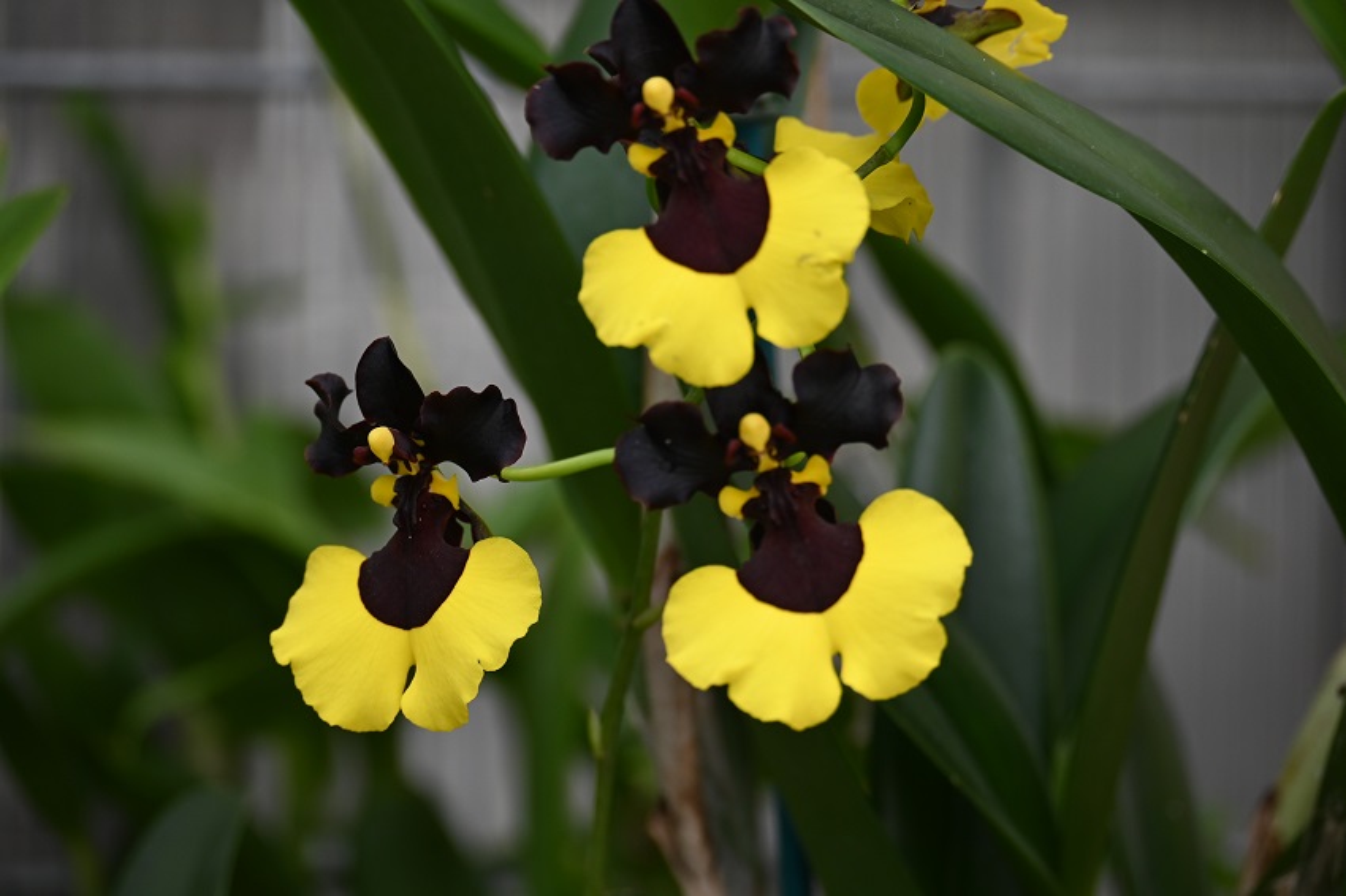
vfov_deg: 7.6
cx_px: 673
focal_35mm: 180
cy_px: 448
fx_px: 6727
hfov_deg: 11.4
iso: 400
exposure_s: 1/160
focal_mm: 120
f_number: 5.3
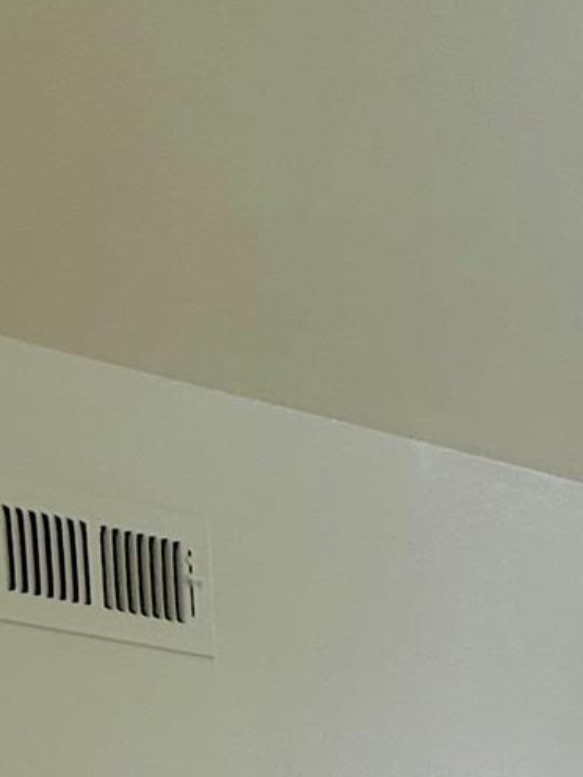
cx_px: 708
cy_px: 1534
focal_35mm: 65
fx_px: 1460
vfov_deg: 19.0
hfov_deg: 21.0
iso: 100
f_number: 2.2
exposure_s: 1/99
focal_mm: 2.22
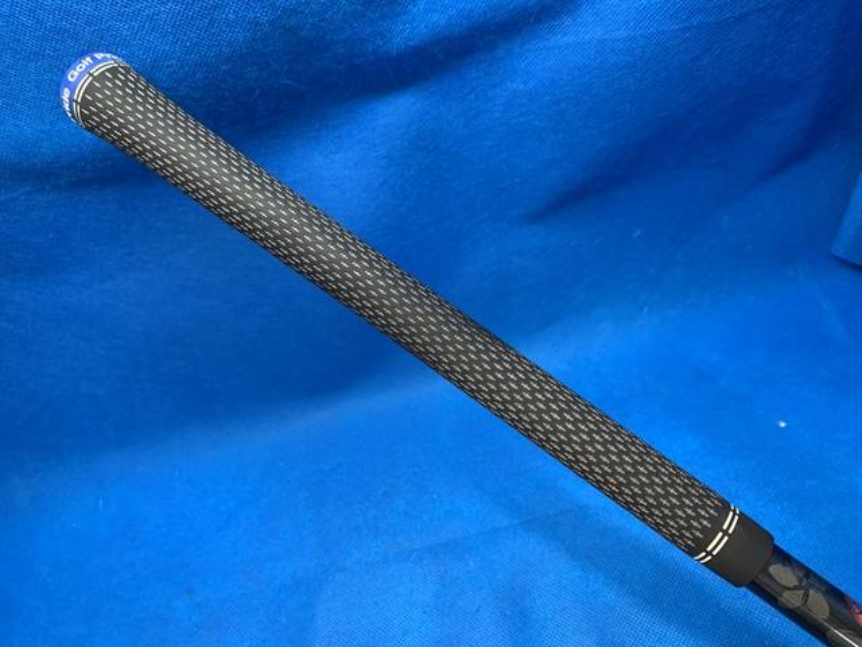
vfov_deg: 53.1
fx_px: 647
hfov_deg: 67.3
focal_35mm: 26
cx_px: 431
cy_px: 324
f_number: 1.8
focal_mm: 4.25
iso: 125
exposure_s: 1/60
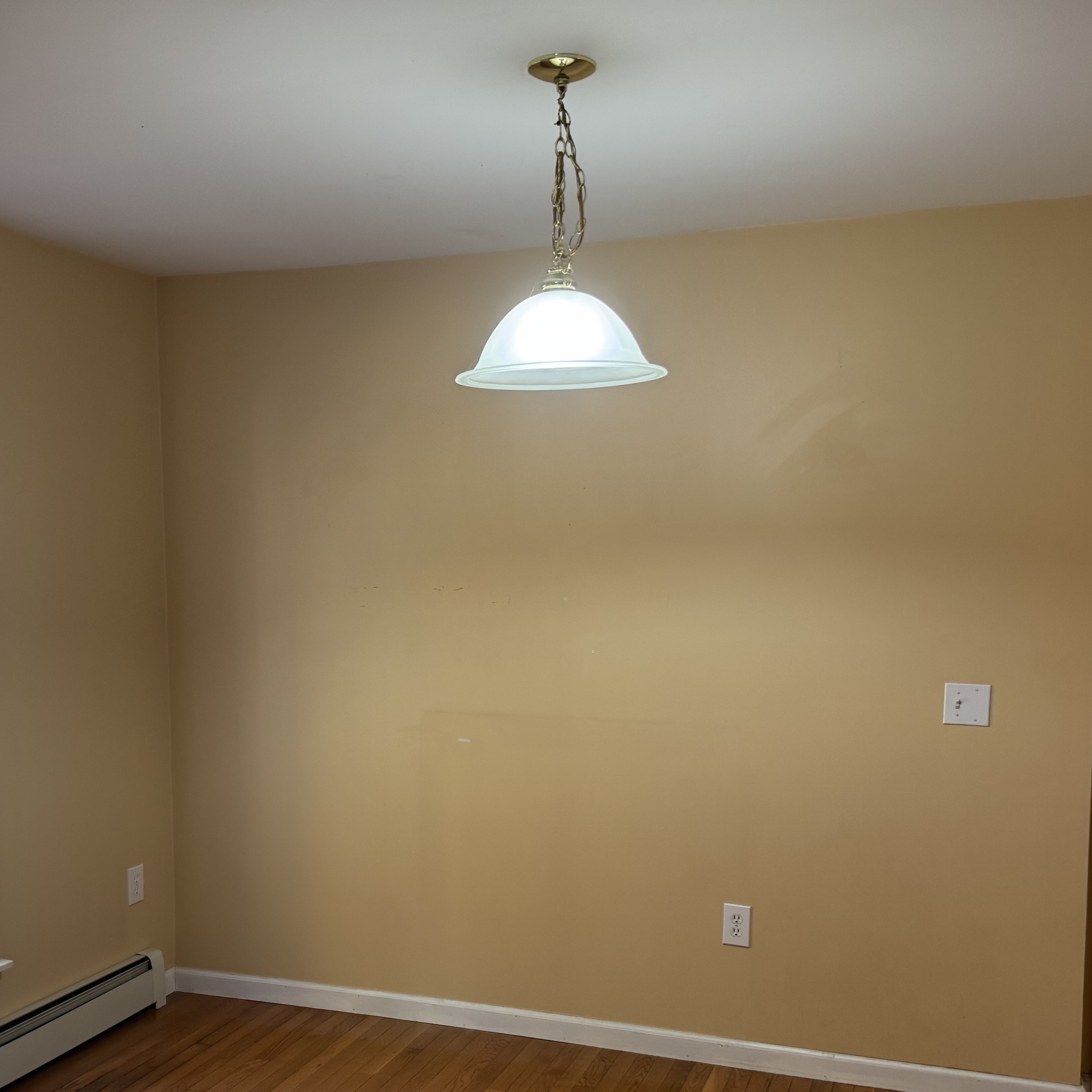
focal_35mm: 36
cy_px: 679
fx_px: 1285
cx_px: 499
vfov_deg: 45.7
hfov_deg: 46.0
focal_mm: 6.76
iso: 125
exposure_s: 1/60
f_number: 1.78
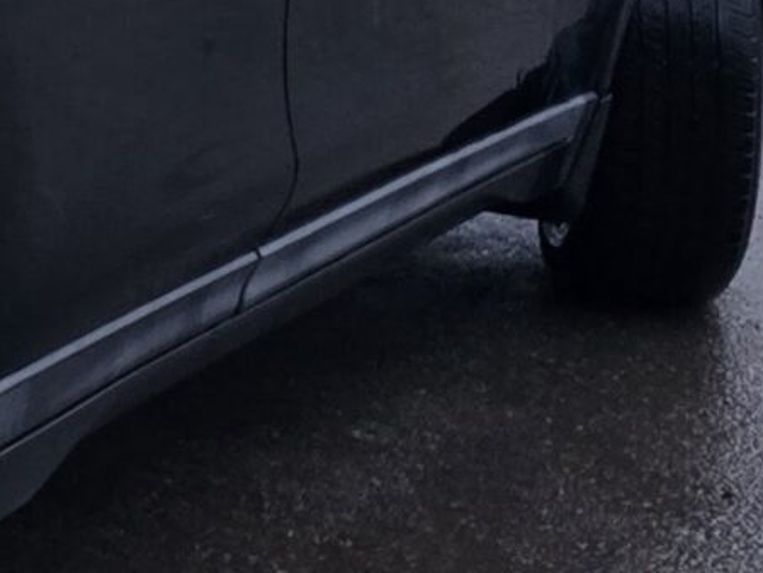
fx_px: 2888
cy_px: -121
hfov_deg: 13.0
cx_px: -790
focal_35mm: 131
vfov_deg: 11.1
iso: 640
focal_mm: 6.3
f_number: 1.7
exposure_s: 1/120
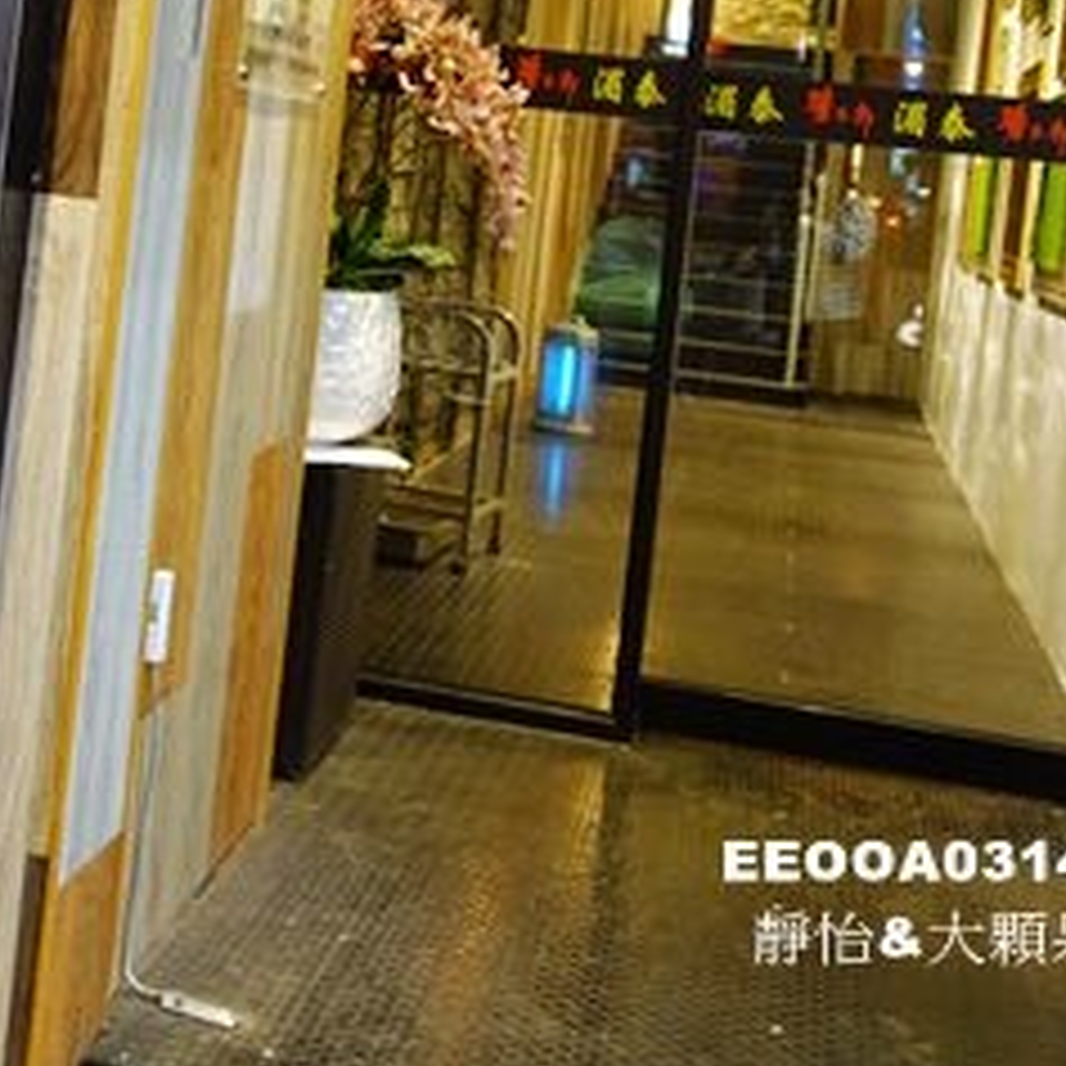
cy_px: 146
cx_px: 270
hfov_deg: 30.1
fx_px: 1951
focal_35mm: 56
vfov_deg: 29.5
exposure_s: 1/30
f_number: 1.8
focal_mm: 8.8
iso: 400
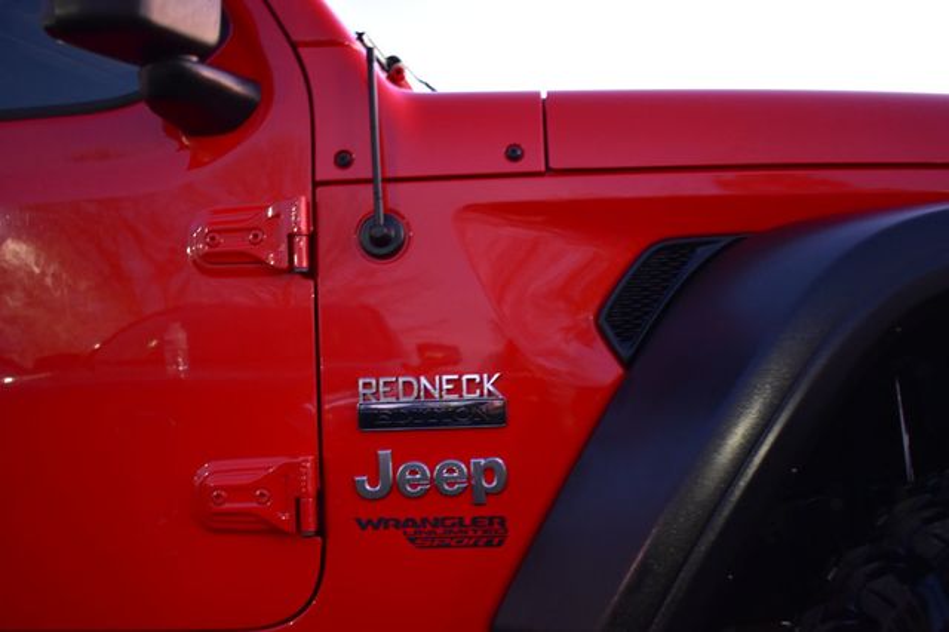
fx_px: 948
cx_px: 474
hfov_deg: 53.2
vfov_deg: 36.8
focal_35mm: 36
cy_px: 316
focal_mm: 24
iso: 1600
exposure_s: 1/3
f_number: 4
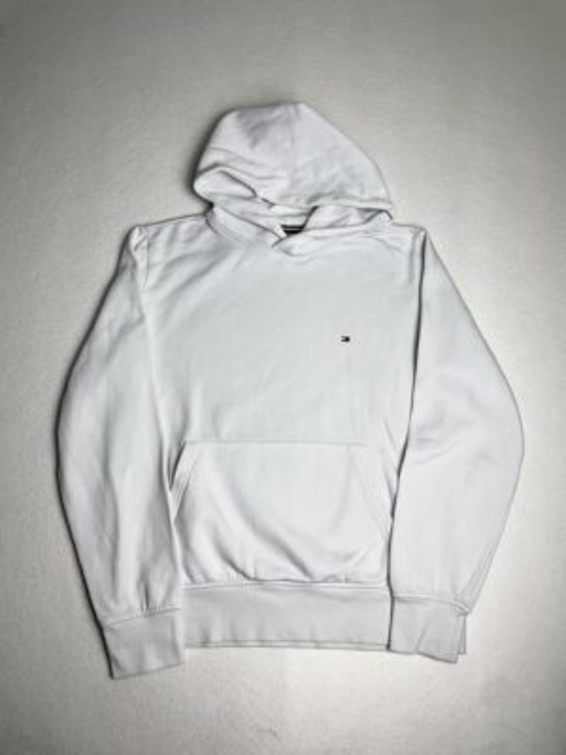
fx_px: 567
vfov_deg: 67.3
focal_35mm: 26
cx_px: 283
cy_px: 378
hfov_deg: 53.1
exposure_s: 1/100
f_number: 1.6
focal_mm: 4.2
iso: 32
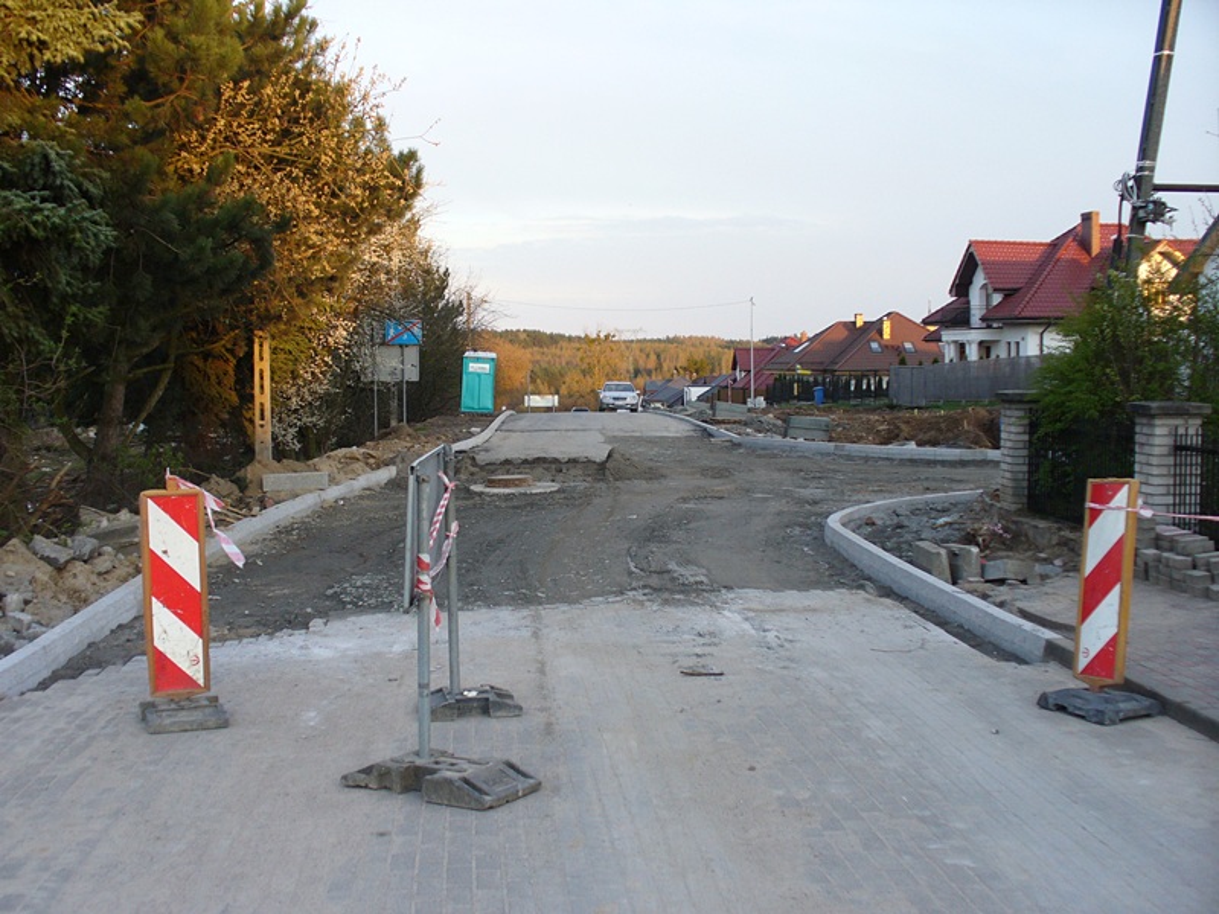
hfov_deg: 44.8
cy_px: 457
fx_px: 1479
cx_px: 610
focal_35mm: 42
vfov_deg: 34.3
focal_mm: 7
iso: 100
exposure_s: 1/125
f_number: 2.9
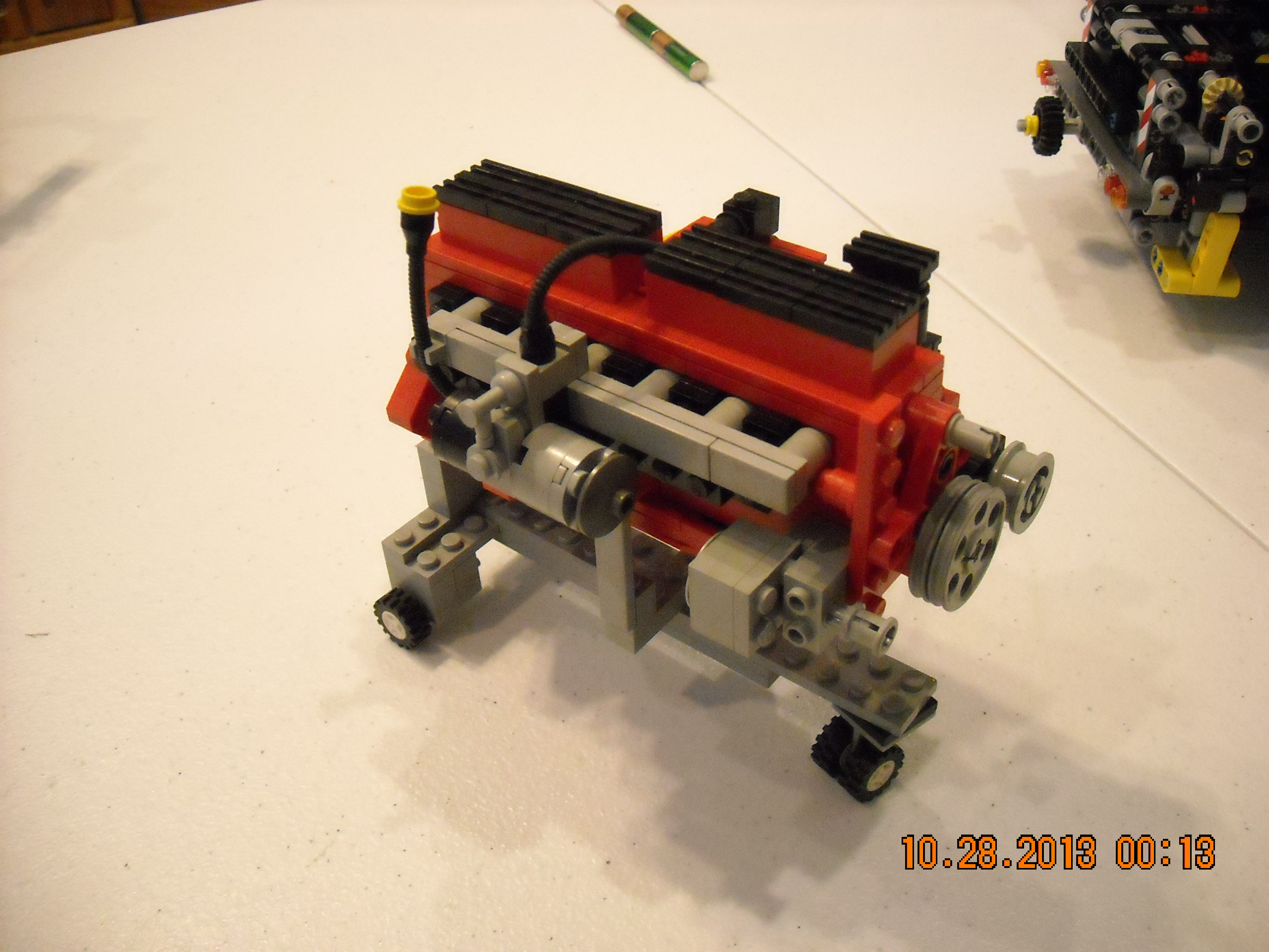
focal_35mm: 35
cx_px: 634
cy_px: 476
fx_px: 1283
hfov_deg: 52.6
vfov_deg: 40.7
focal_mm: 5.7
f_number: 2.8
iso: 800
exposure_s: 1/60
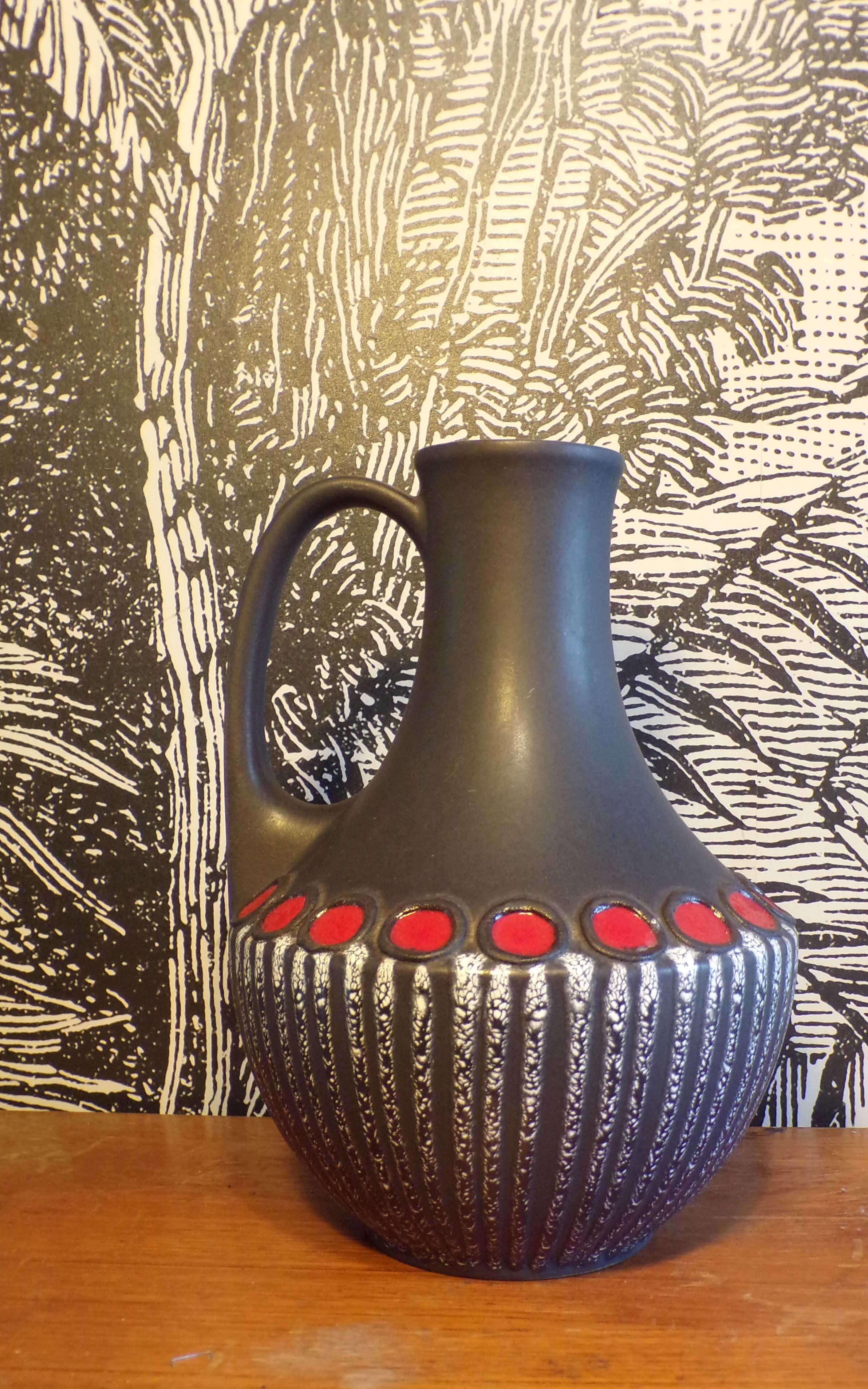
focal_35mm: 40
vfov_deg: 49.3
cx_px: 470
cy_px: 702
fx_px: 1514
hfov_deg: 32.0
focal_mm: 6.6
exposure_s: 1/17
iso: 308
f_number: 3.3
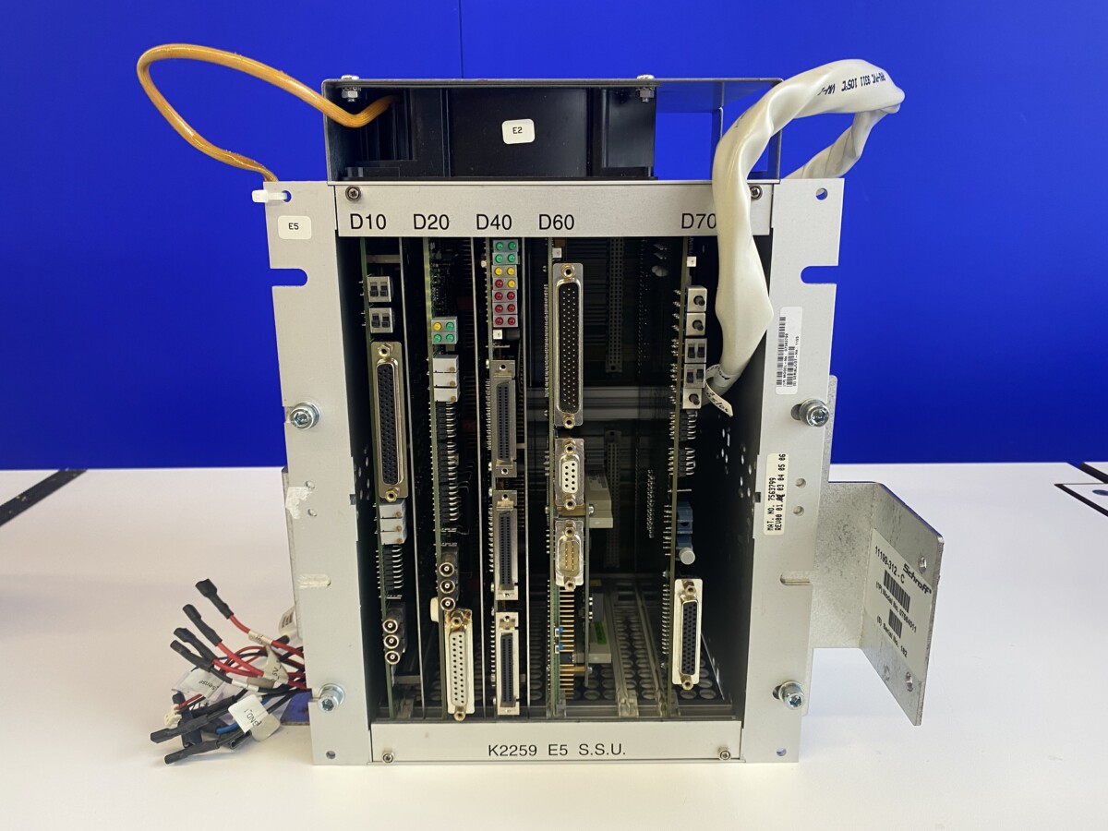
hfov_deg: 67.3
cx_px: 554
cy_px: 416
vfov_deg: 53.1
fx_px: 832
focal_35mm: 26
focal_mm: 4.25
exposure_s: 1/50
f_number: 1.8
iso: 64
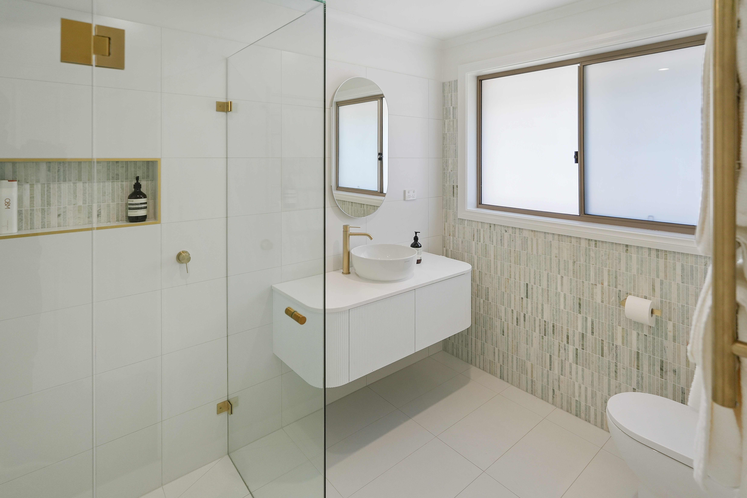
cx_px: 374
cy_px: 249
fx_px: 363
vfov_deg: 68.9
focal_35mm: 18
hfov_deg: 91.6
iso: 320
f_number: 4
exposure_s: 1/160
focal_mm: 17.5
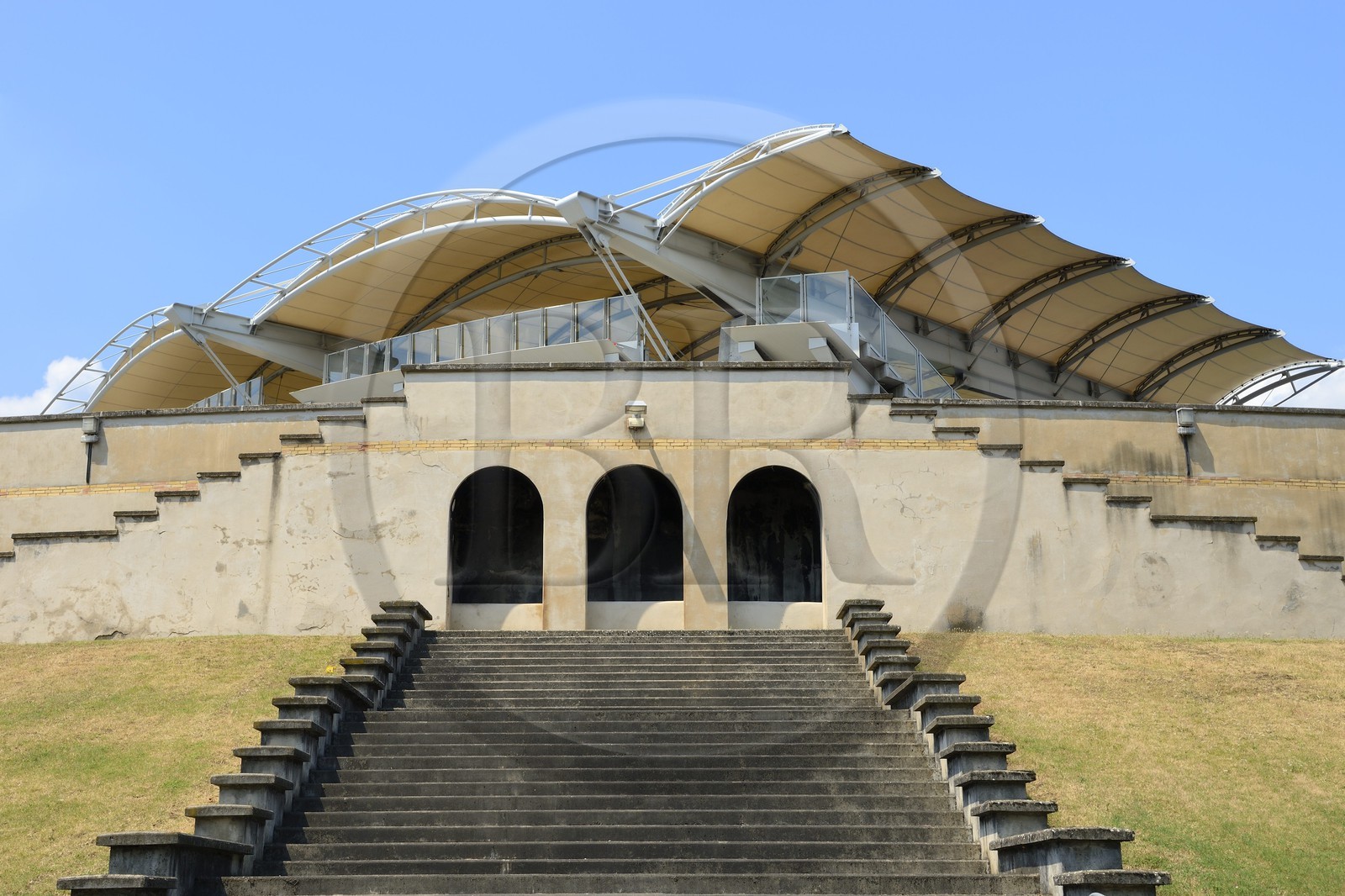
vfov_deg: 31.9
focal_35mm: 42
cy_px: 448
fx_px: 1569
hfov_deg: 46.4
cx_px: 672
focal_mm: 42
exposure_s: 1/250
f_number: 8
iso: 100
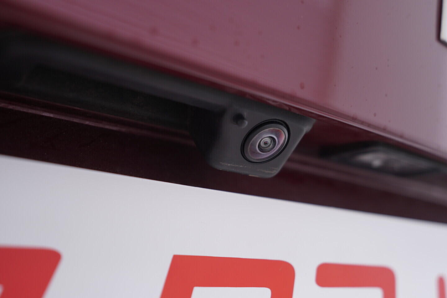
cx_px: 224
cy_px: 149
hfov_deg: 53.1
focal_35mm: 36
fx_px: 447
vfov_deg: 36.9
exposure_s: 1/50
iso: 125
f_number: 3.2
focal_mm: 24
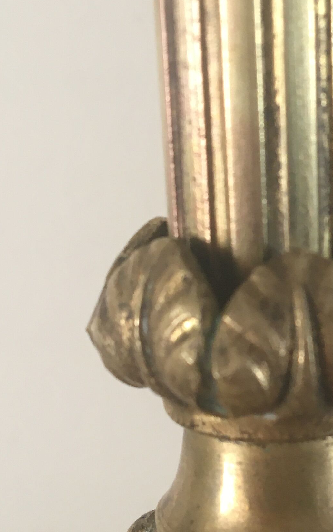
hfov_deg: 16.8
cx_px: 371
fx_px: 1089
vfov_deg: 27.4
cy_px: 336
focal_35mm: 75
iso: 64
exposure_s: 1/33
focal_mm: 4.15
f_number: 2.2
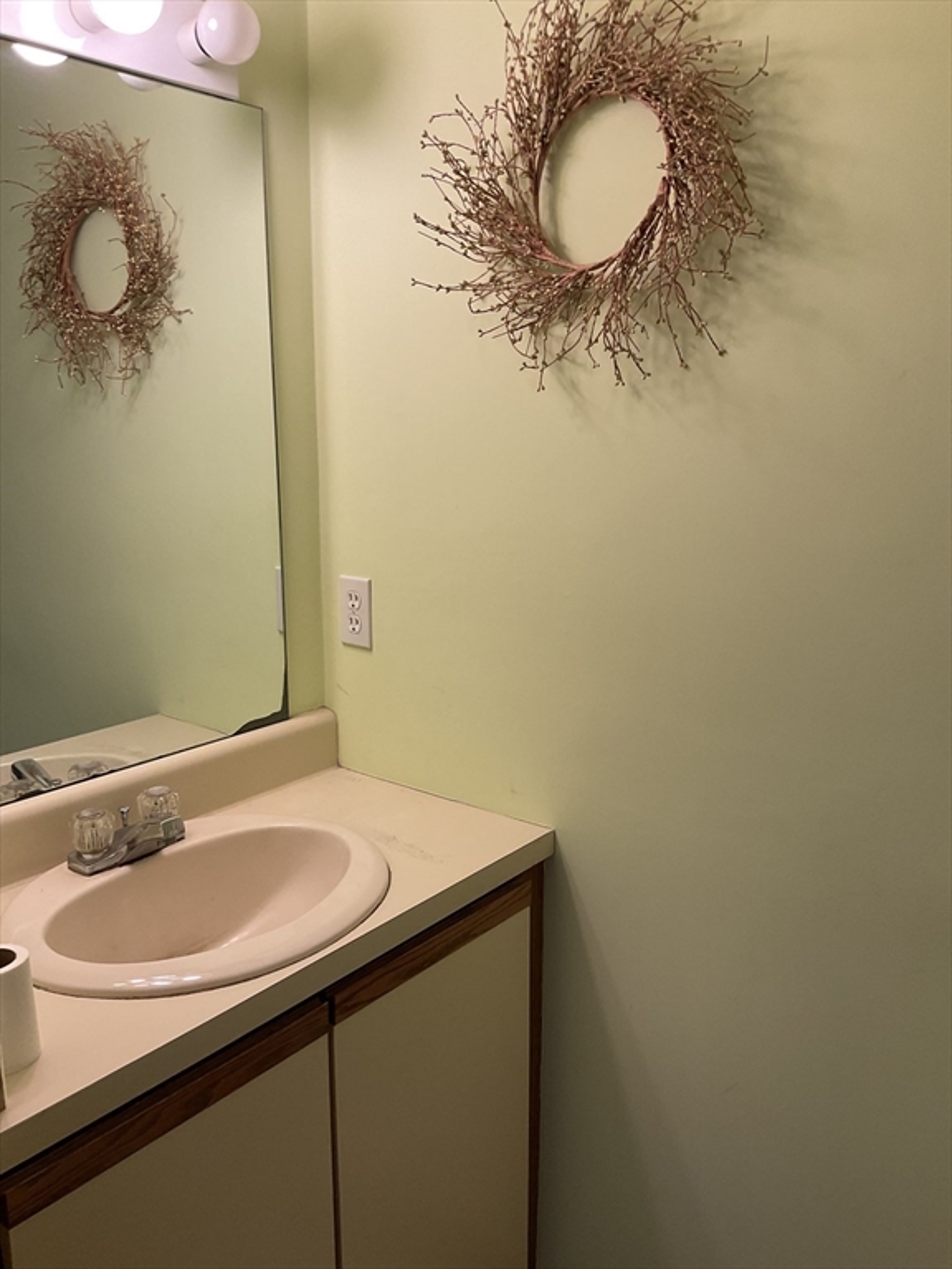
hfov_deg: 48.2
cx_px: 476
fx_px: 1063
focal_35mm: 29
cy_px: 634
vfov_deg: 61.7
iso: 40
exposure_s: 1/60
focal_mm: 3
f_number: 1.8
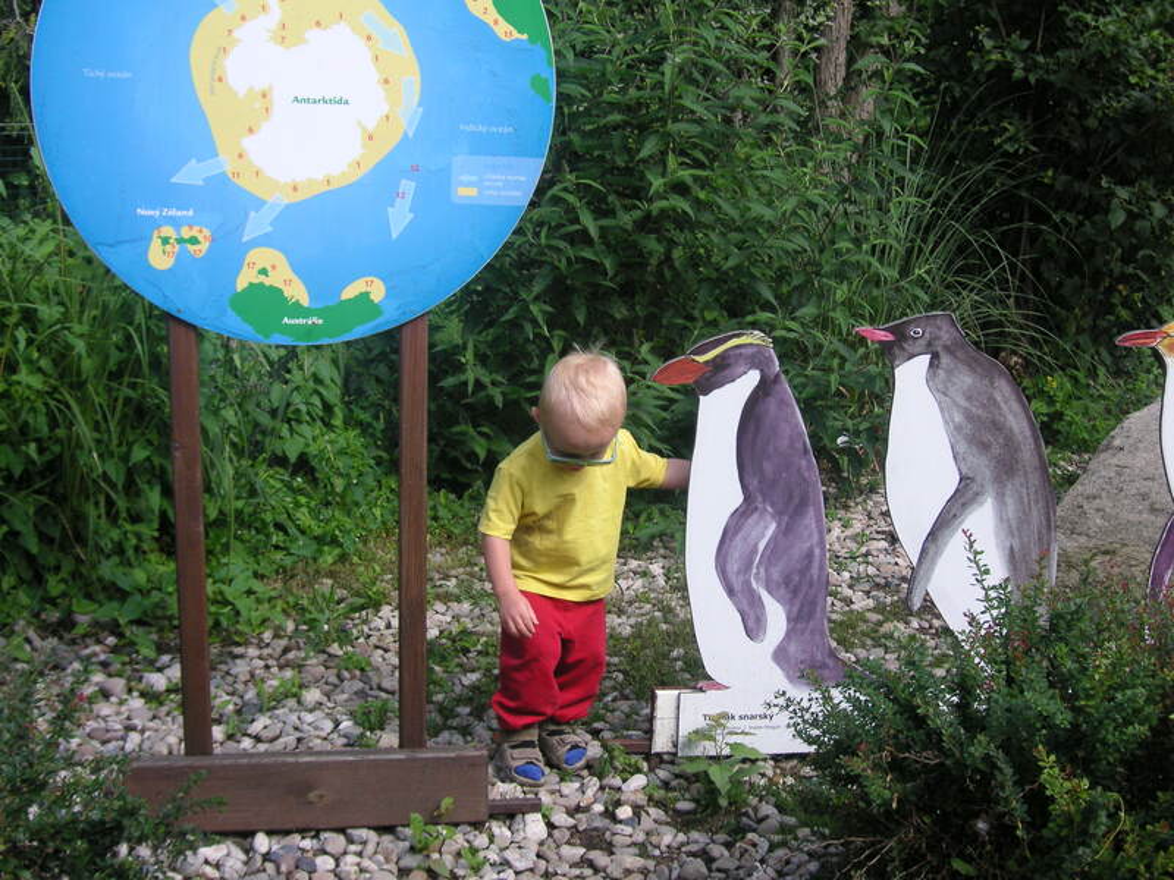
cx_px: 587
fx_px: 1594
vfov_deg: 30.9
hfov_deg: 40.4
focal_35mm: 47
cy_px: 440
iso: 50
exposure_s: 1/350
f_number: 3.3
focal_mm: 7.8
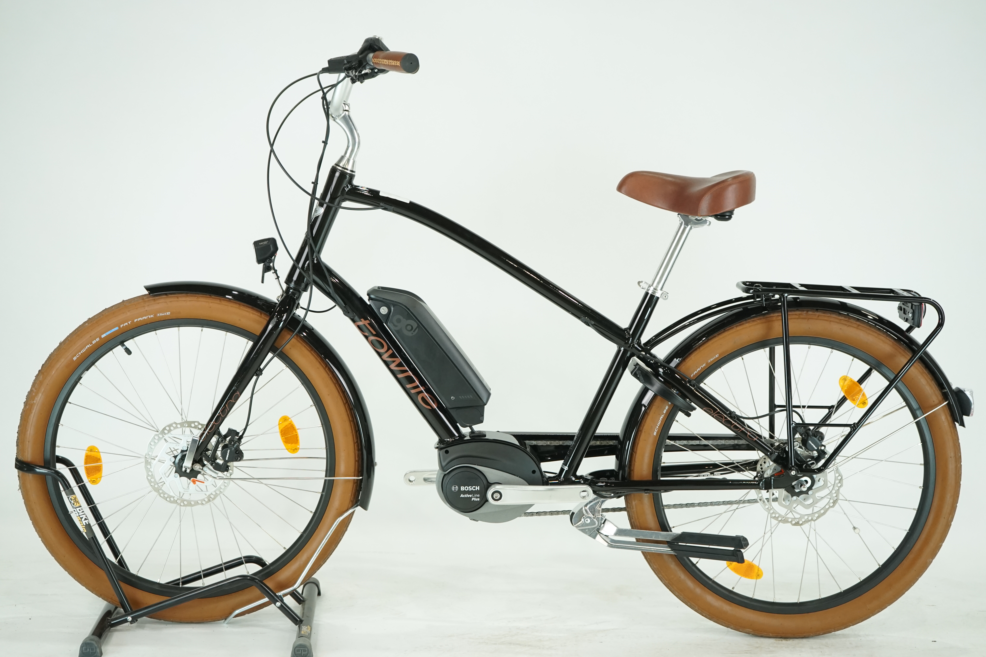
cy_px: 328
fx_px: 1451
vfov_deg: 25.5
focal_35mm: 53
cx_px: 493
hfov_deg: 37.5
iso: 1600
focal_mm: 53
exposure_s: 1/200
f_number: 5.6
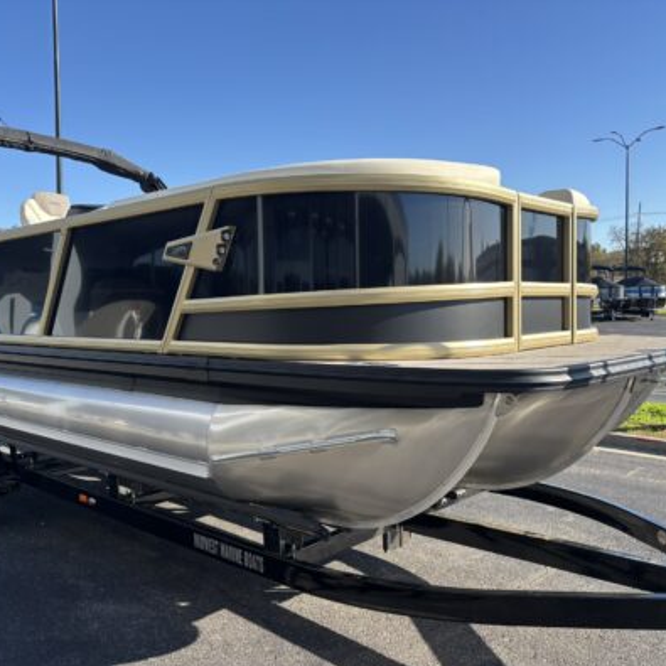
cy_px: 334
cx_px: 267
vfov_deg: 52.5
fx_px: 675
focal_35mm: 31
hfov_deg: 52.2
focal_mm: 5.96
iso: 50
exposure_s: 1/1590
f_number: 1.6
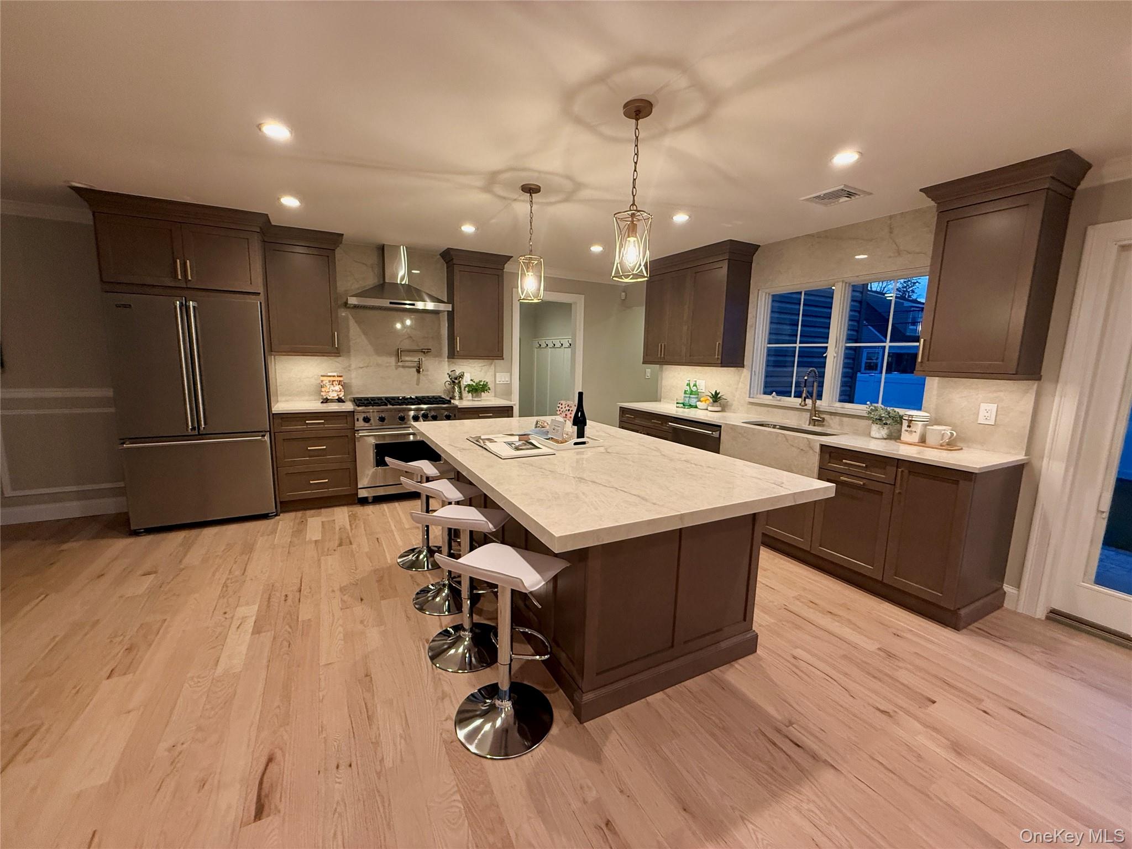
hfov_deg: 102.1
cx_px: 566
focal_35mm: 14
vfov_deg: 85.7
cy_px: 424
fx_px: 458
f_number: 2.2
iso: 320
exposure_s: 1/120
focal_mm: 2.22
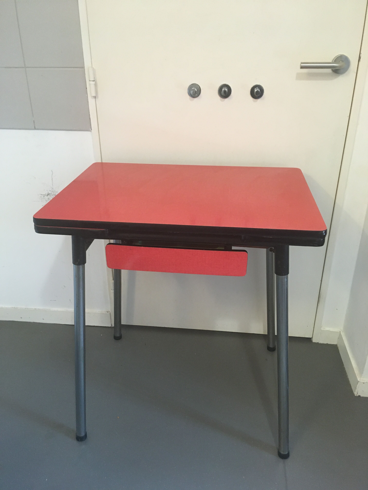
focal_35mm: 29
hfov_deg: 48.2
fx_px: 411
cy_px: 245
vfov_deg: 61.7
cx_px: 184
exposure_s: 1/33
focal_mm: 4.15
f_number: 2.2
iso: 200
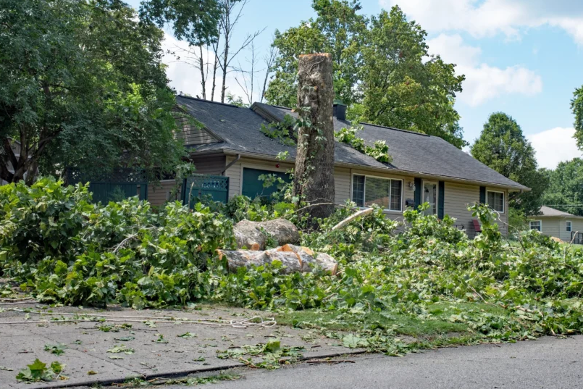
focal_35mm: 56
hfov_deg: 35.4
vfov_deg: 24.1
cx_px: 366
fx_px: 907
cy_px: 149
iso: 200
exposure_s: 1/200
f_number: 11
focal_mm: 44
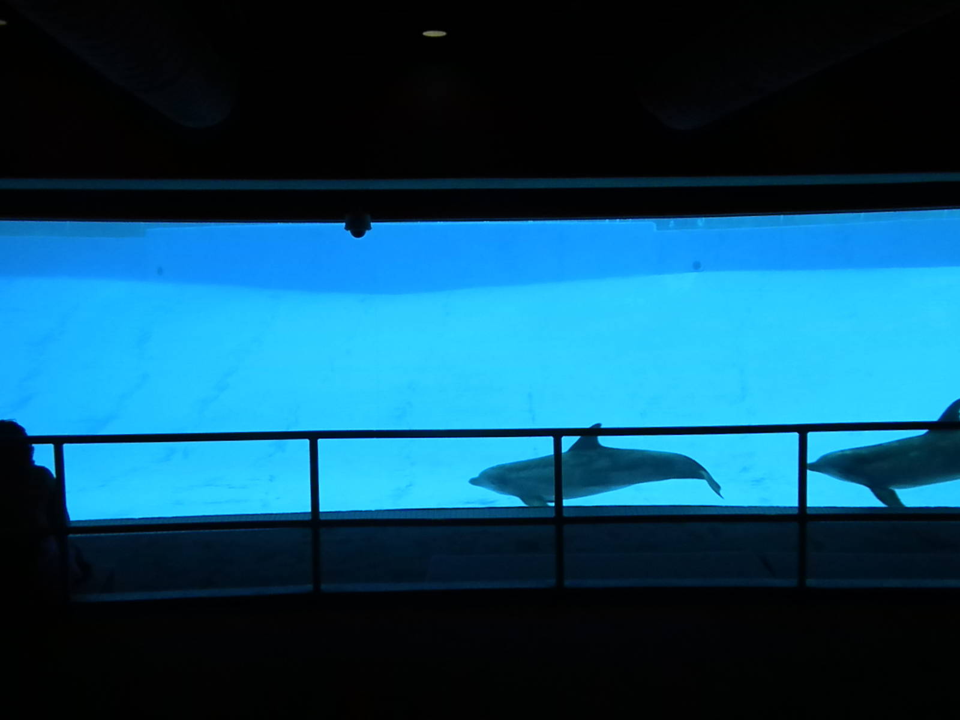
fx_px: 1026
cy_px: 360
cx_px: 480
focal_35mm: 37
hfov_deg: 50.1
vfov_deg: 38.7
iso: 640
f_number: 10
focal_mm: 6.6
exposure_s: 1/82
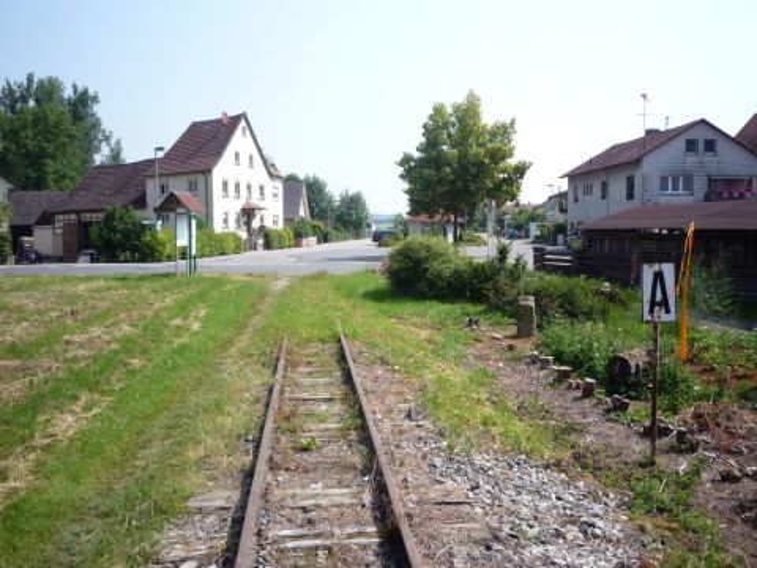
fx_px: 700
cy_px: 284
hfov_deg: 56.8
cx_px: 378
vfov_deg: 44.2
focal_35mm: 32
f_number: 4.5
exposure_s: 1/400
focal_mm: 5.2
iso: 100
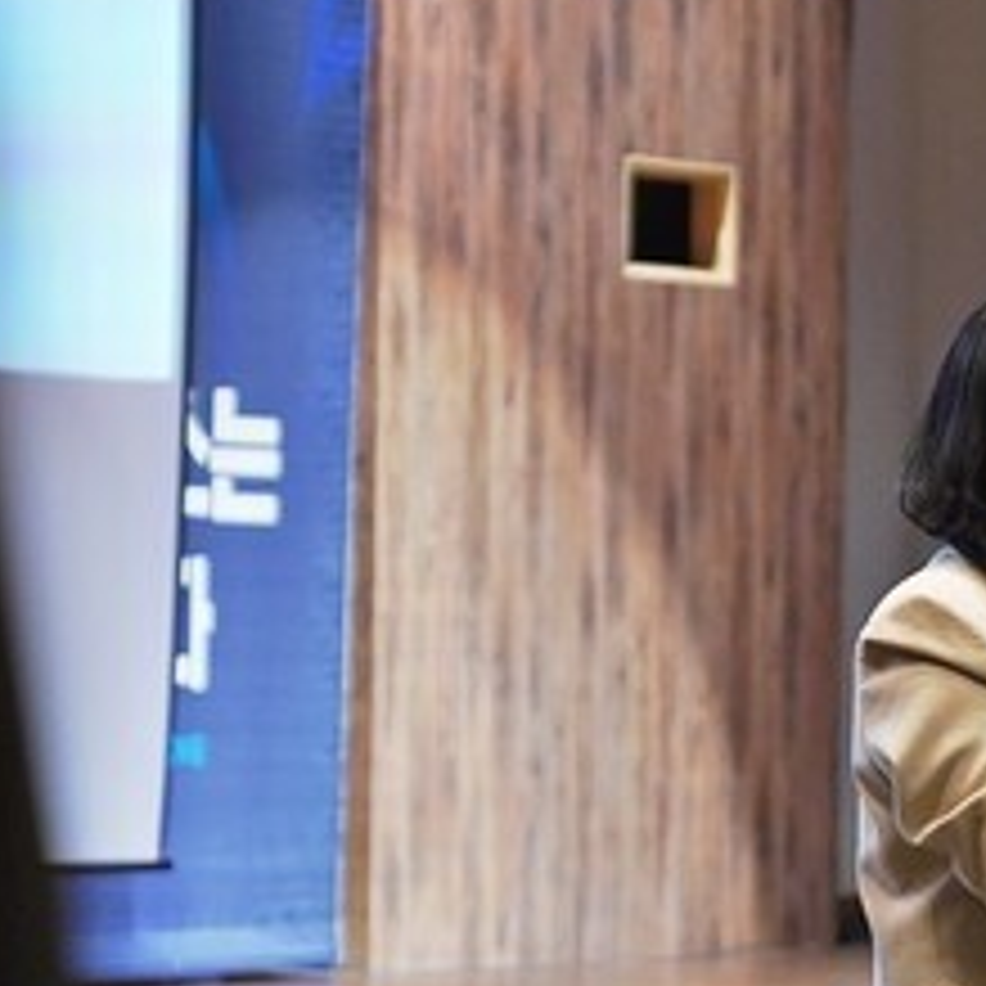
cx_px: 666
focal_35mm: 245
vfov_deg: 7.1
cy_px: 689
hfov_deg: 7.1
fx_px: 7895
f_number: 2.8
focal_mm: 70
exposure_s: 1/100
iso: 1250
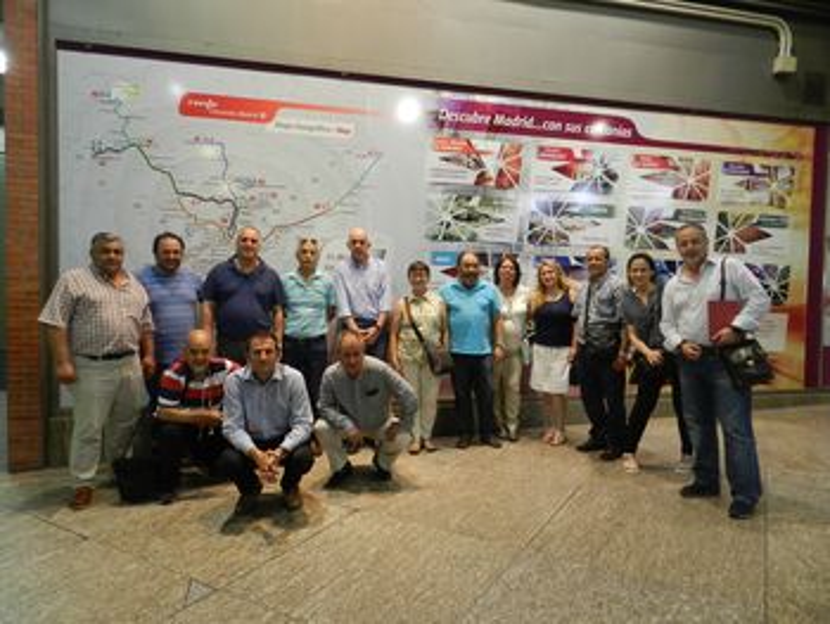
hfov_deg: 73.9
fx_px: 552
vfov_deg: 58.9
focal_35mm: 23
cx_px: 415
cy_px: 312
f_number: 3.4
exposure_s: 1/30
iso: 220
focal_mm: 4
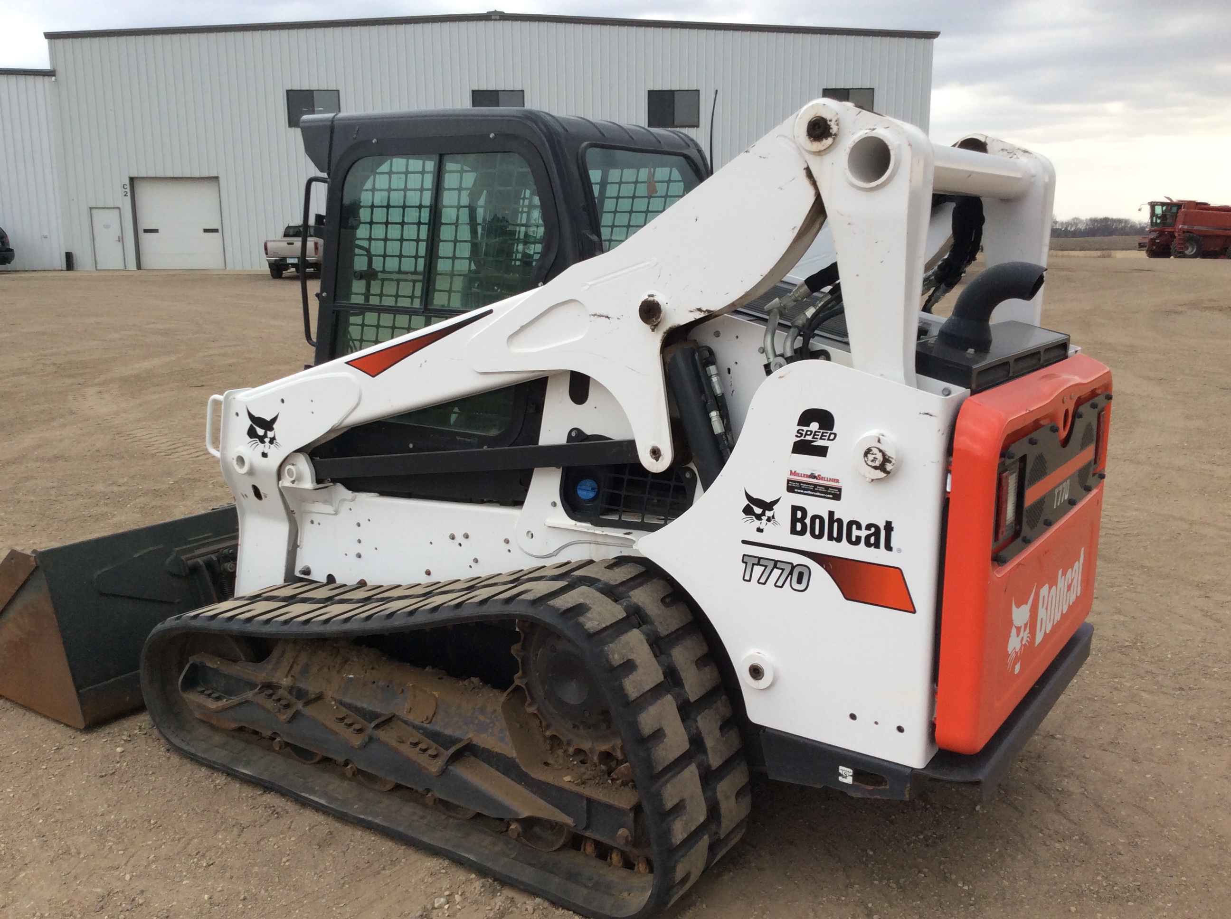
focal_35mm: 32
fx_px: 1136
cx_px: 616
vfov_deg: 44.1
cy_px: 460
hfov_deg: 56.9
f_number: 2.4
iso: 32
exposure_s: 1/529
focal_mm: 3.3
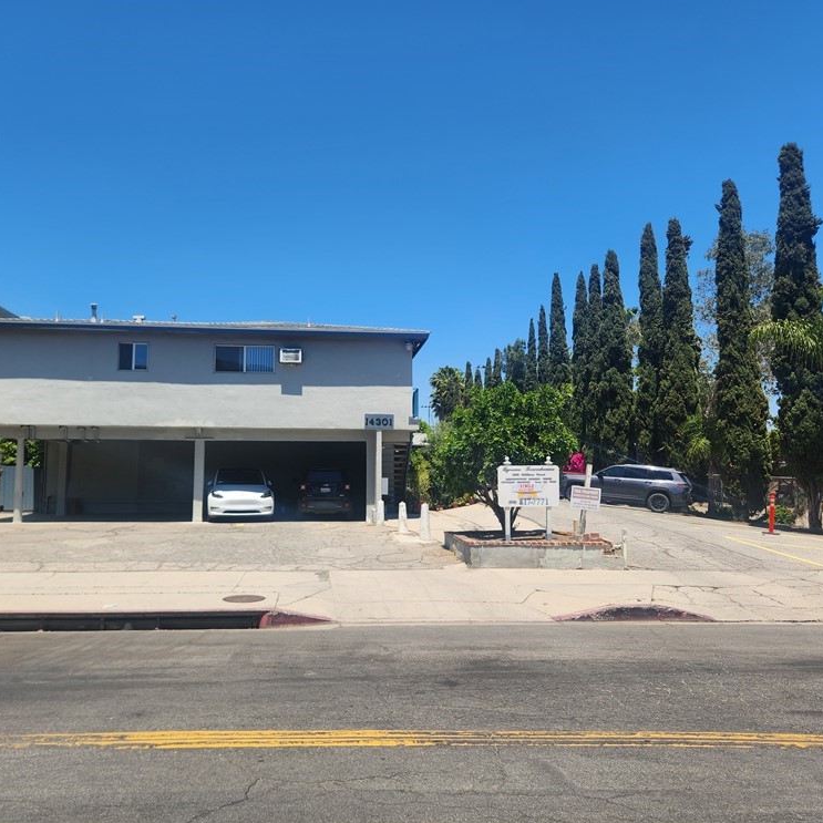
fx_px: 753
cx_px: 385
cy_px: 408
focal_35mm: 28
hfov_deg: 57.3
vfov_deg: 57.3
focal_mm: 5.4
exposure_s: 1/1601
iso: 20
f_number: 1.8
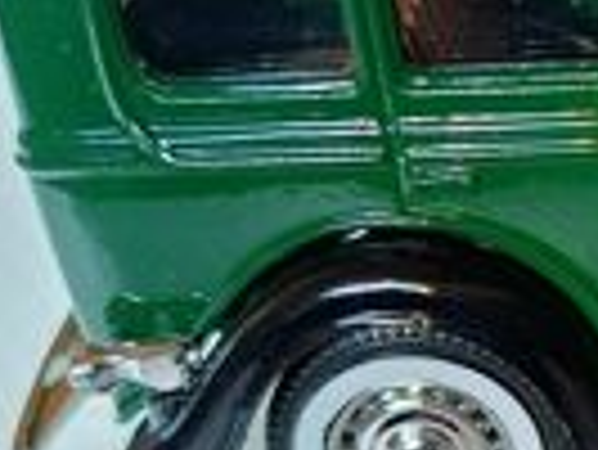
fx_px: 1556
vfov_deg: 16.4
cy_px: 297
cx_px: 895
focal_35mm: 90
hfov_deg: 19.1
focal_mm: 4.65
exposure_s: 1/100
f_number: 1.8
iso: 50
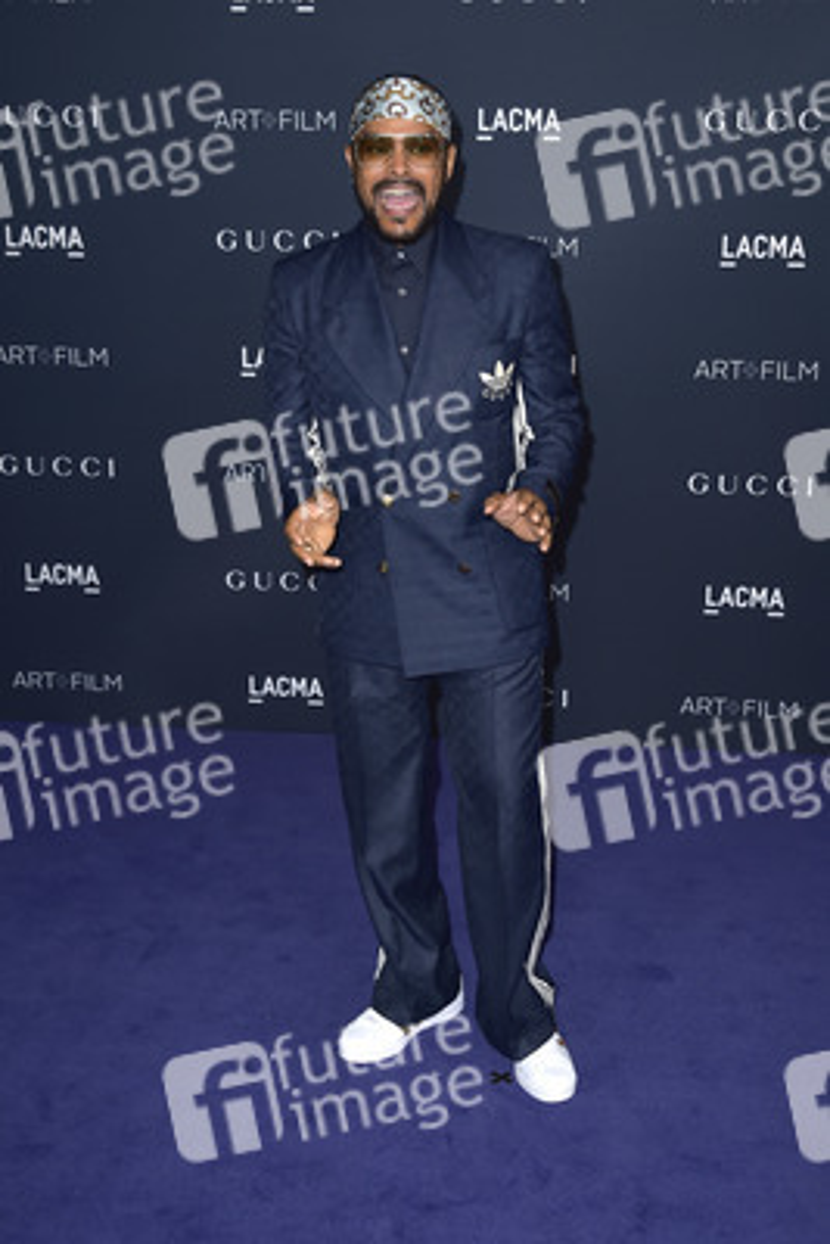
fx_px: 1451
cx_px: 415
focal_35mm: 42
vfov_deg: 46.4
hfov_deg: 31.9
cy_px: 622
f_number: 6.3
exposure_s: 1/250
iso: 500
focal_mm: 42
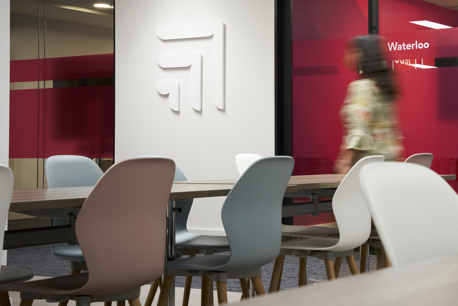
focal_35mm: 75
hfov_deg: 26.8
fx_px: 954
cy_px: 106
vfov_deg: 18.1
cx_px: 302
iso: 500
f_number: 10
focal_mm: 52.7
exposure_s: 1/8
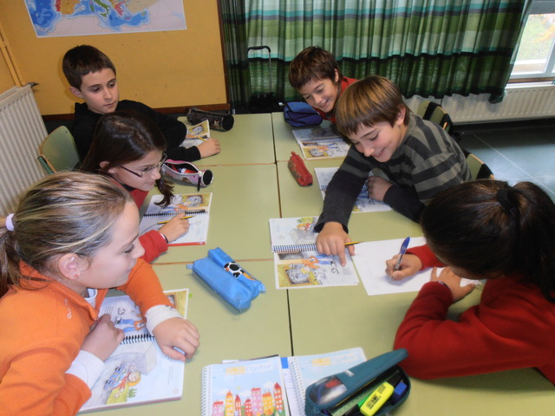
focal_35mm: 24
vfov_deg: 56.8
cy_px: 208
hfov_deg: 71.6
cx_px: 278
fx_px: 385
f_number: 3
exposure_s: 1/30
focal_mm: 4.2
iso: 125
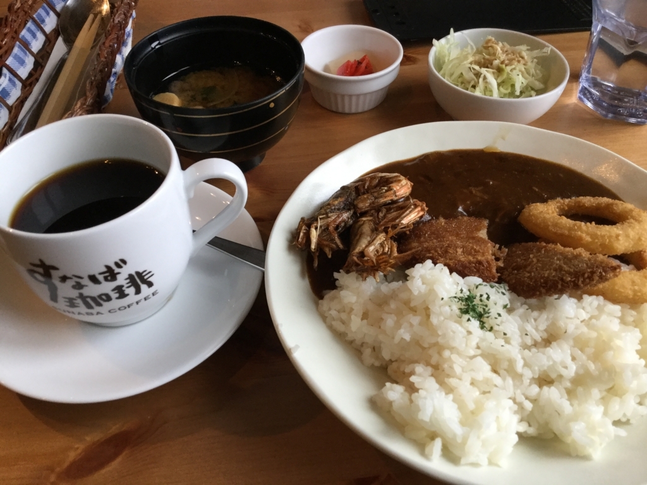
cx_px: 324
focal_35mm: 31
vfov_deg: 45.4
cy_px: 242
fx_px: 579
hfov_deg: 58.4
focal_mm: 3.3
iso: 80
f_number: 2.4
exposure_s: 1/30
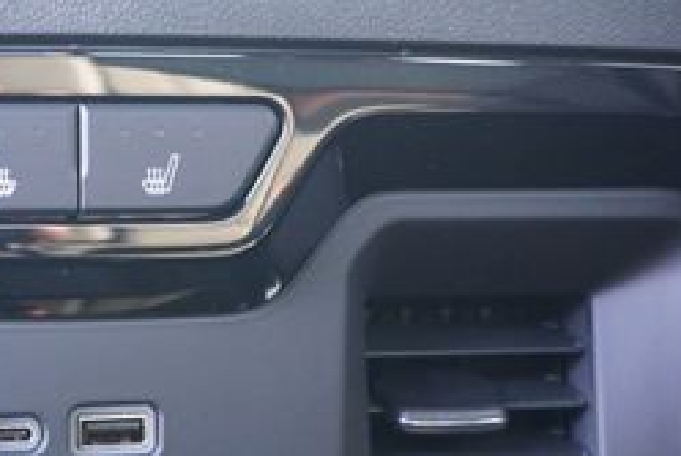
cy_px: 341
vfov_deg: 17.7
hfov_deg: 25.4
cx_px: 55
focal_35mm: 77
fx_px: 1459
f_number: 4
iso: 2000
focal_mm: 20
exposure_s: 1/60
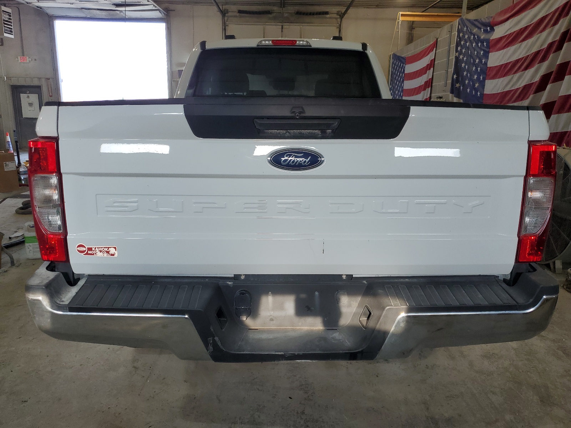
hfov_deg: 67.3
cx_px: 286
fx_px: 429
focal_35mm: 26
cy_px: 214
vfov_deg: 53.1
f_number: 1.5
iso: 50
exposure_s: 1/169
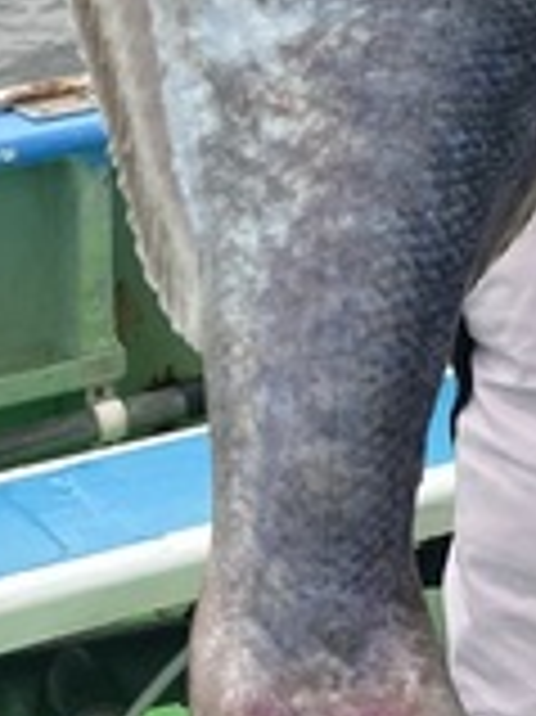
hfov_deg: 9.4
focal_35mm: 150
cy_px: -468
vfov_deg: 12.3
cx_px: 995
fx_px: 3101
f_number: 1.8
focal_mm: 3.99
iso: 20
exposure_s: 1/130
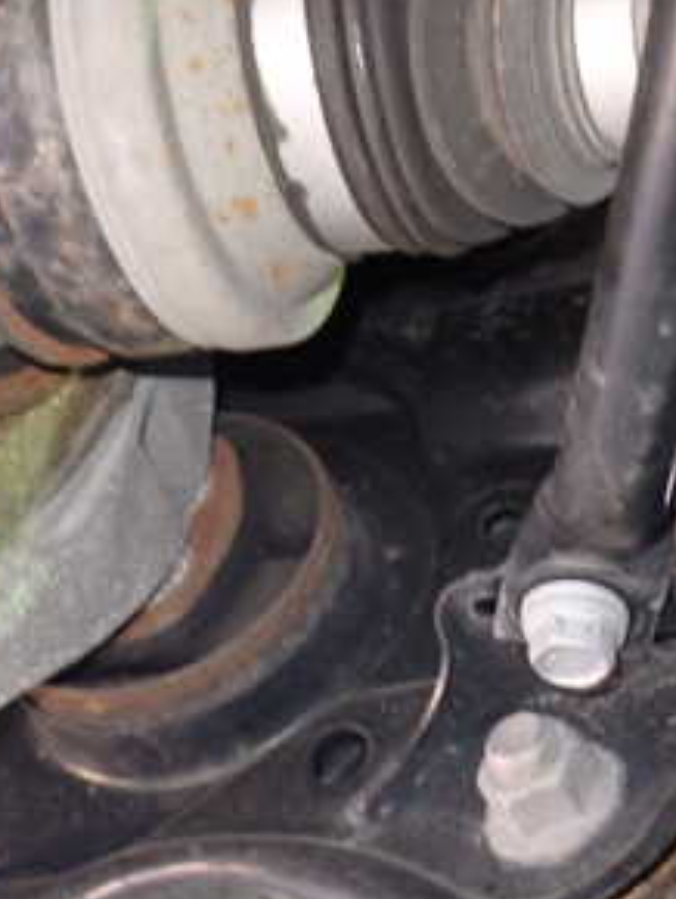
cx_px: 543
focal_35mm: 62
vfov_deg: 31.0
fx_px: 1612
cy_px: 319
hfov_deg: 23.3
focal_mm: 5.4
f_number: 2.3
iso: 800
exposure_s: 1/15
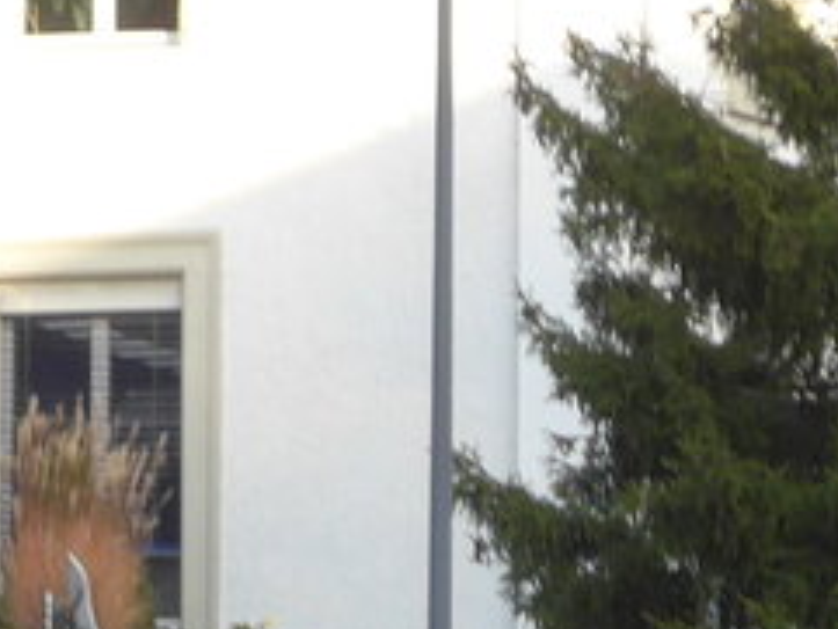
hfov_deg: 3.4
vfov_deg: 2.5
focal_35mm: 583
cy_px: 990
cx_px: -153
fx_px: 14121
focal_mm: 22.9
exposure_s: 1/160
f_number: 5
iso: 200
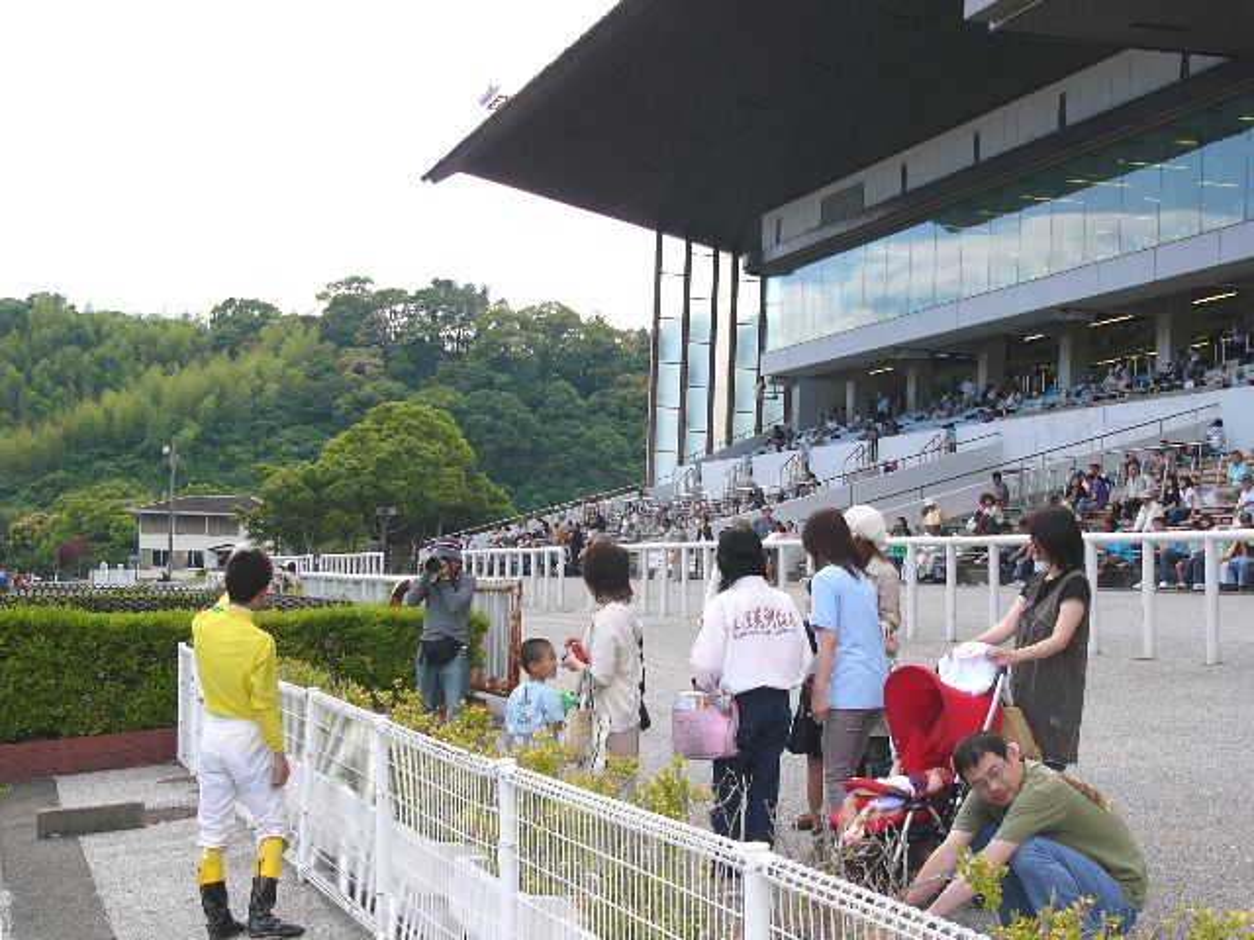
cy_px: 470
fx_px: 2065
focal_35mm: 57
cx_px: 627
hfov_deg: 33.8
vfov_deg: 25.7
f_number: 4
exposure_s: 1/320
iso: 50
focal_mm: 9.5
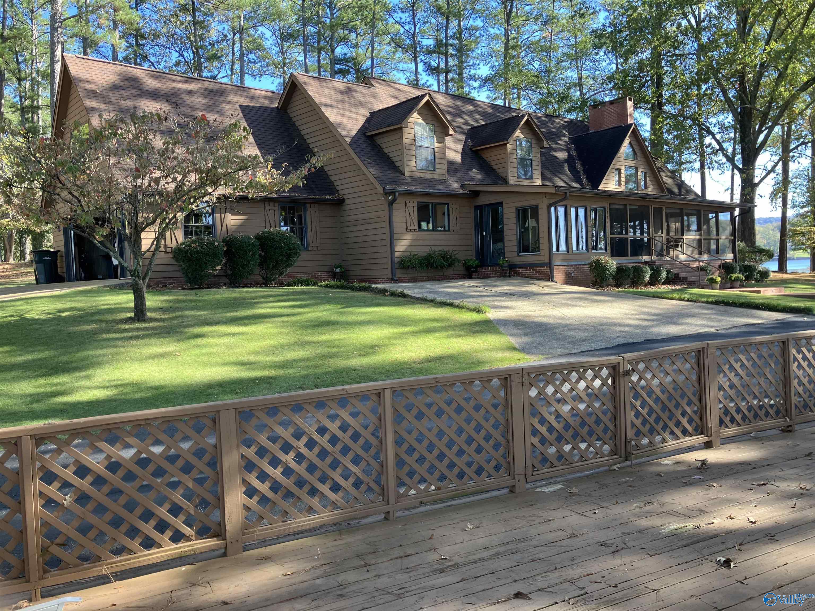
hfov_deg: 63.4
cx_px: 408
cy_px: 306
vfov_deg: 49.7
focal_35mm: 28
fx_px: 659
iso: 25
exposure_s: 1/122
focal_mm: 3.99
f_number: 1.8
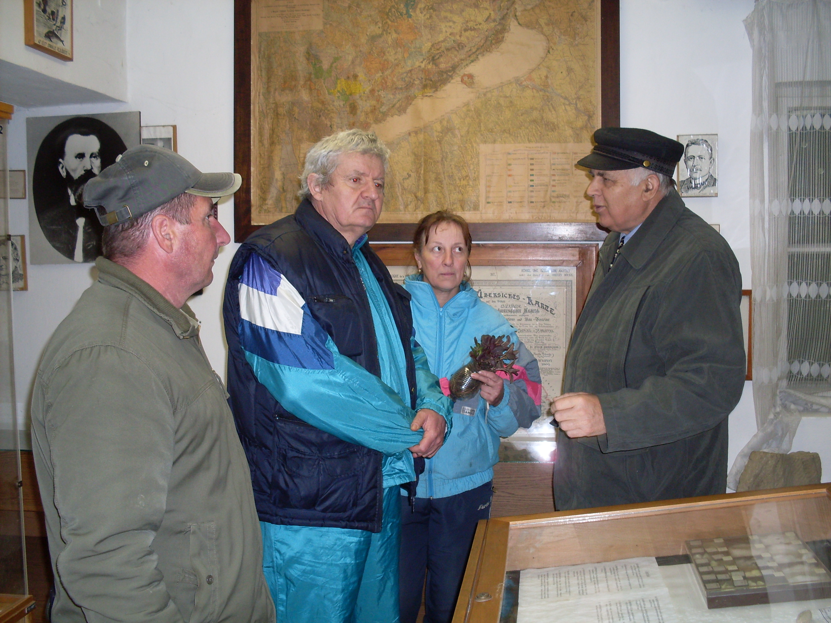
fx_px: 912
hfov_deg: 49.0
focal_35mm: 38
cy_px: 312
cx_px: 416
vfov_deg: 37.7
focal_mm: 6.3
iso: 100
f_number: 2.8
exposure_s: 1/45
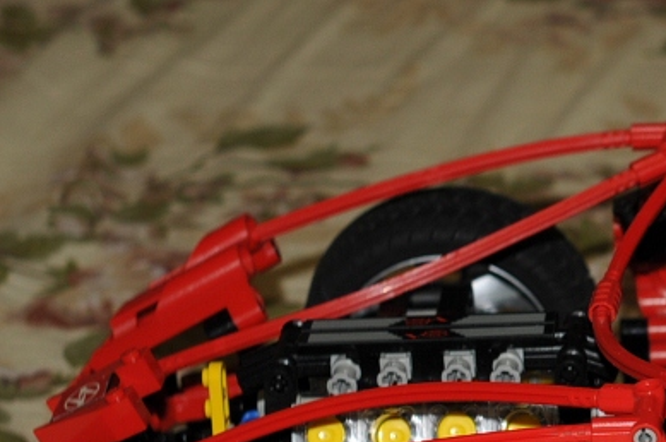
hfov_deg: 11.3
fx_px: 3189
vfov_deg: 7.9
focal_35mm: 173
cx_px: 1085
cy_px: 358
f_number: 4.5
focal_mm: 35
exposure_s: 1/60
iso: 200
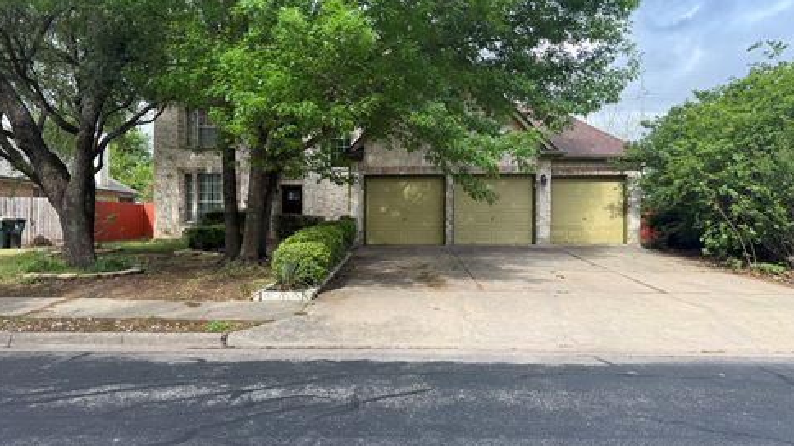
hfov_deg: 69.9
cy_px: 224
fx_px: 568
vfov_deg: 42.9
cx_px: 400
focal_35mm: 27
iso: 100
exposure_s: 1/1410
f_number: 1.78
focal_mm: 6.76
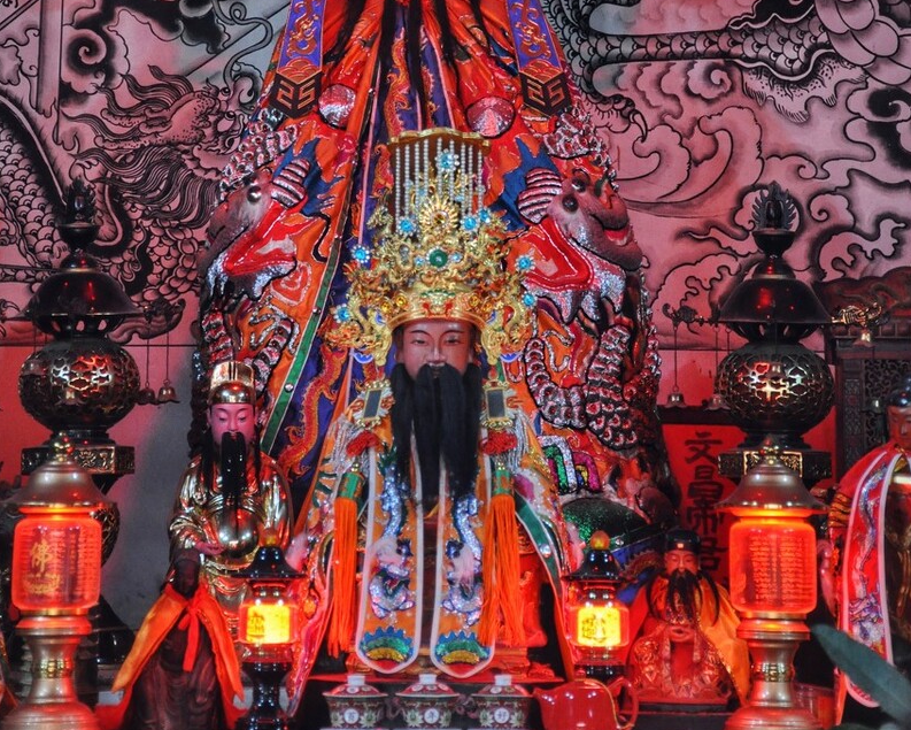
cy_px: 102
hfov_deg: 14.6
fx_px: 3560
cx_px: 455
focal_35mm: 132
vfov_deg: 11.6
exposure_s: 1/25
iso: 1600
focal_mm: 62
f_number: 5
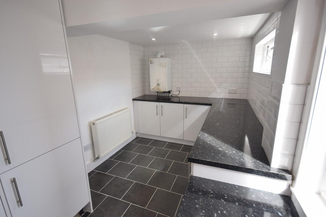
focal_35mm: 17
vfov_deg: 69.7
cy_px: 108
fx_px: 156
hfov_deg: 92.4
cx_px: 163
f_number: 5.6
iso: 400
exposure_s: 1/125
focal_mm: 11.5
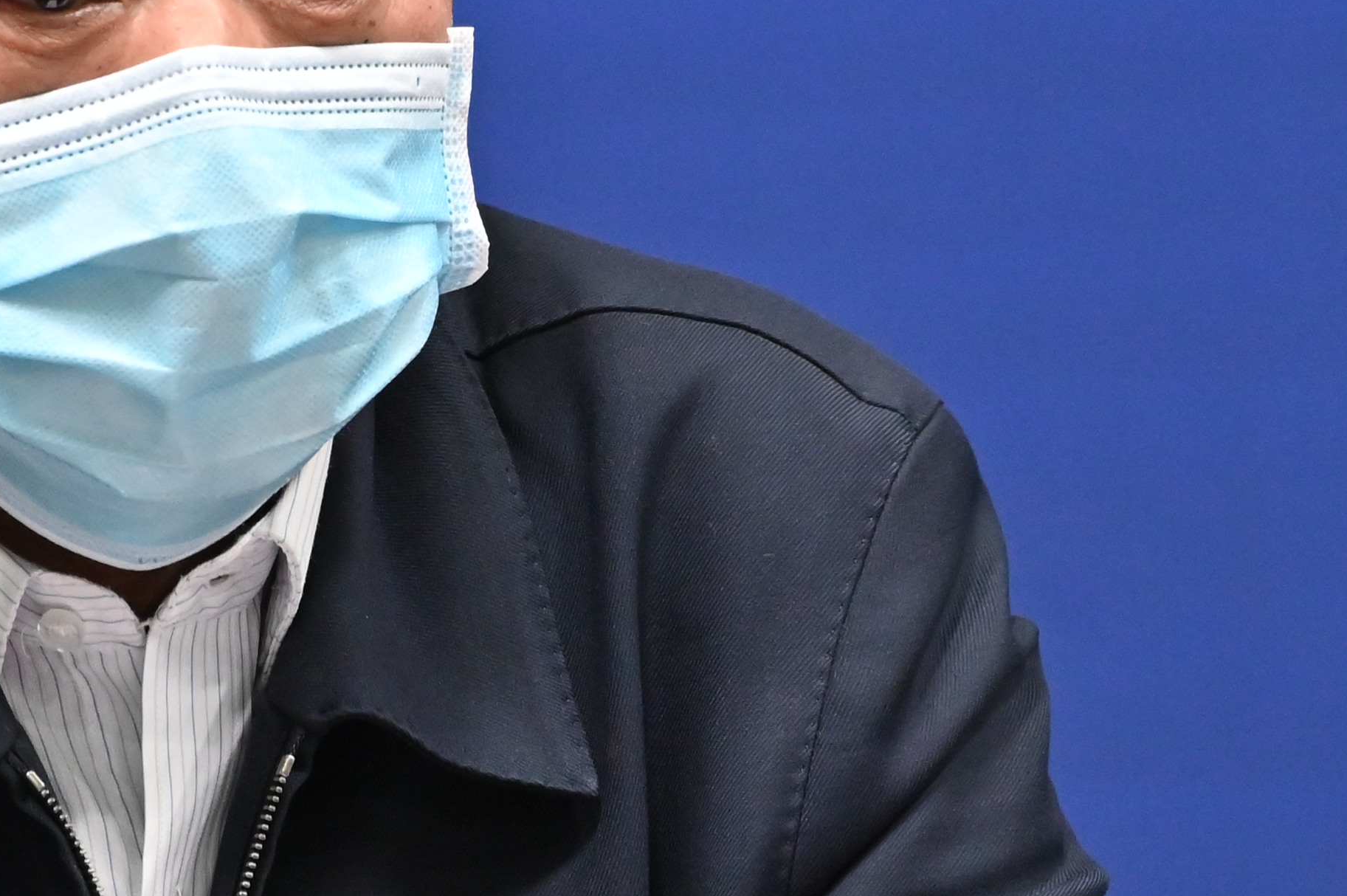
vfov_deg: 1.0
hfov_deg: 1.5
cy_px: 250
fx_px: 50811
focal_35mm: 1359
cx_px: 433
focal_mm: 410
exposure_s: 1/125
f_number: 5.6
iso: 3200
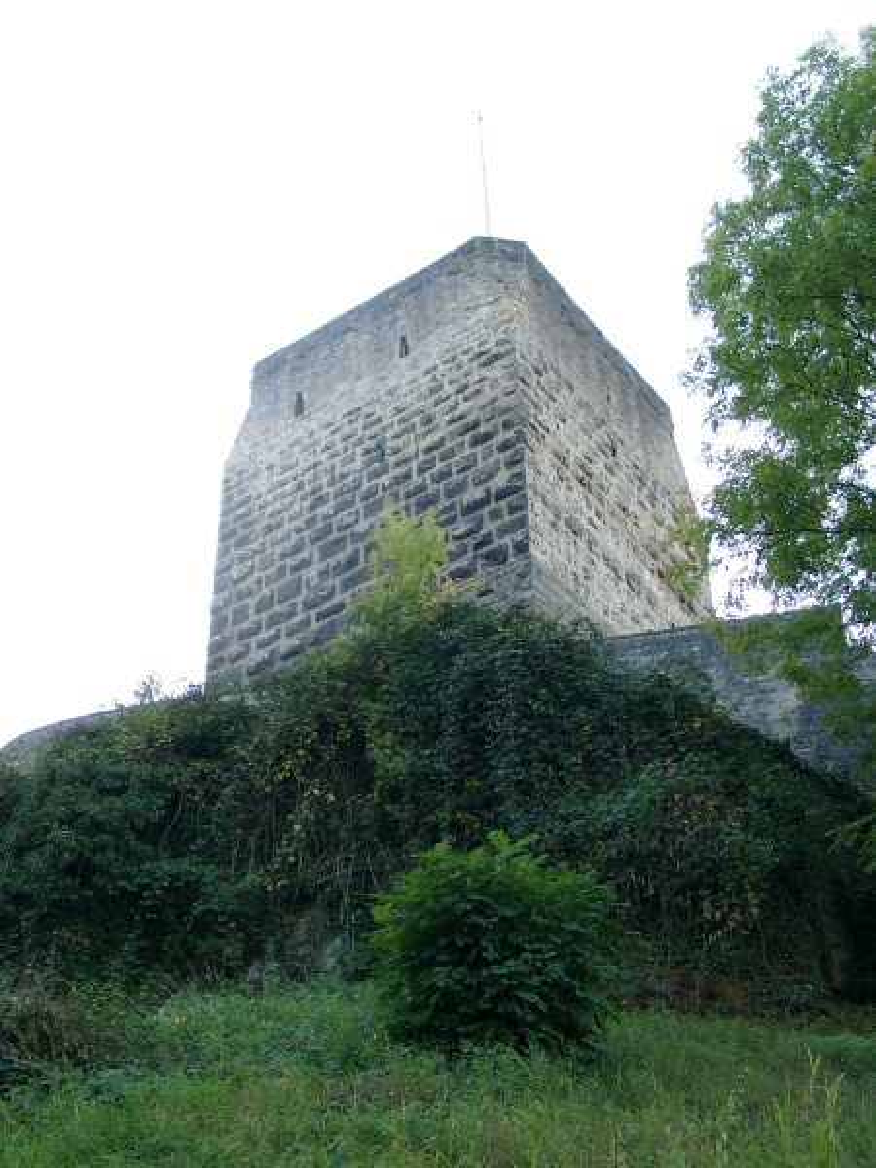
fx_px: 1518
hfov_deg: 32.2
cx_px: 438
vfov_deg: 42.1
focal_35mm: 45
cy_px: 584
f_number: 2
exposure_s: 1/81
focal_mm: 9.29
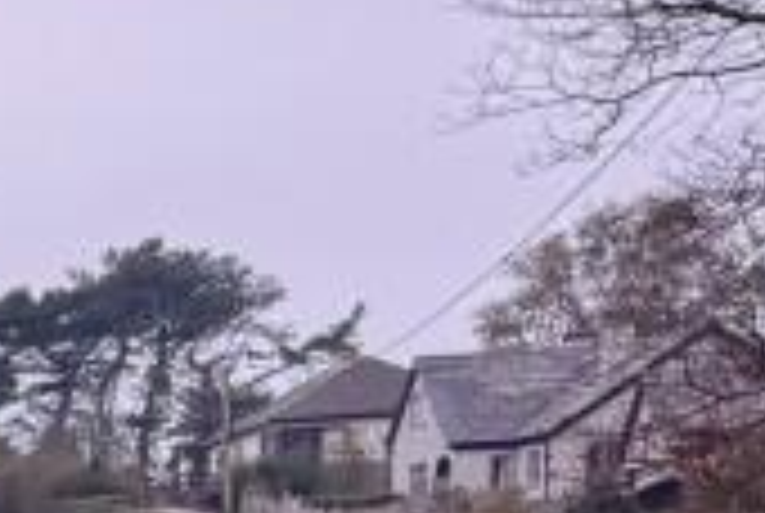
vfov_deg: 8.7
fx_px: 3193
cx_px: -1436
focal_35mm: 150
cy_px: 1030
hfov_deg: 10.4
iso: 80
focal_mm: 6.76
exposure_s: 1/2703
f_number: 1.78
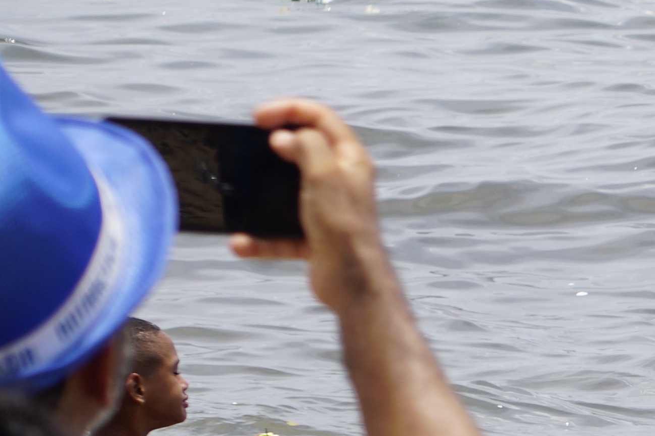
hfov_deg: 5.3
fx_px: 6955
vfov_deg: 3.6
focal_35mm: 382
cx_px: 1468
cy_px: 270
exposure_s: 1/500
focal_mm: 55
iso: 100
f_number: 5.6
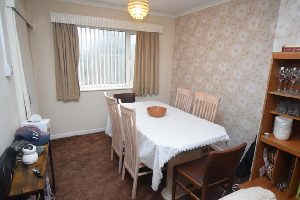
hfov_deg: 81.2
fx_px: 175
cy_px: 100
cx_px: 150
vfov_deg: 59.5
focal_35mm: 21
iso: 1800
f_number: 5
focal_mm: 14
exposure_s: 1/60
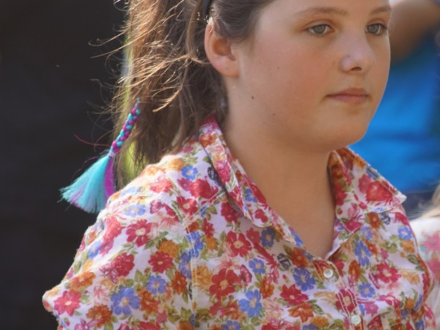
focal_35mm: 401
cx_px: 327
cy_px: 146
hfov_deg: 4.9
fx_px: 5097
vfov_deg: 3.7
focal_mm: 150
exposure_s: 1/250
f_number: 5.6
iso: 400
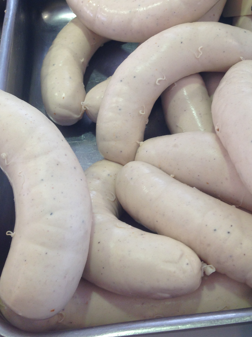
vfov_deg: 40.9
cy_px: 125
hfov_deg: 31.4
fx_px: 447
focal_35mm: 46
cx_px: 157
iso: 64
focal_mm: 4.12
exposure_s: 1/40
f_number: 2.4
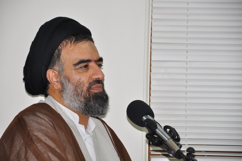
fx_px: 1059
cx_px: 121
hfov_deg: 13.0
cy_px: 80
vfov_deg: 8.7
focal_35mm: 158
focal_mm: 105
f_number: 5.6
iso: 400
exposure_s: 1/60
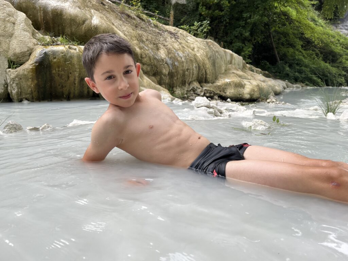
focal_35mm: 26
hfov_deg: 67.3
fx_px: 261
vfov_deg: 53.1
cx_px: 174
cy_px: 130
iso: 50
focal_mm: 5.1
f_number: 1.6
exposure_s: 1/412
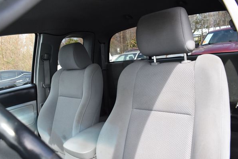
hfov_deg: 63.7
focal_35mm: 29
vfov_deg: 44.9
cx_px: 118
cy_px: 78
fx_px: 192
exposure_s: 1/250
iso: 400
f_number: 5.6
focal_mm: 18
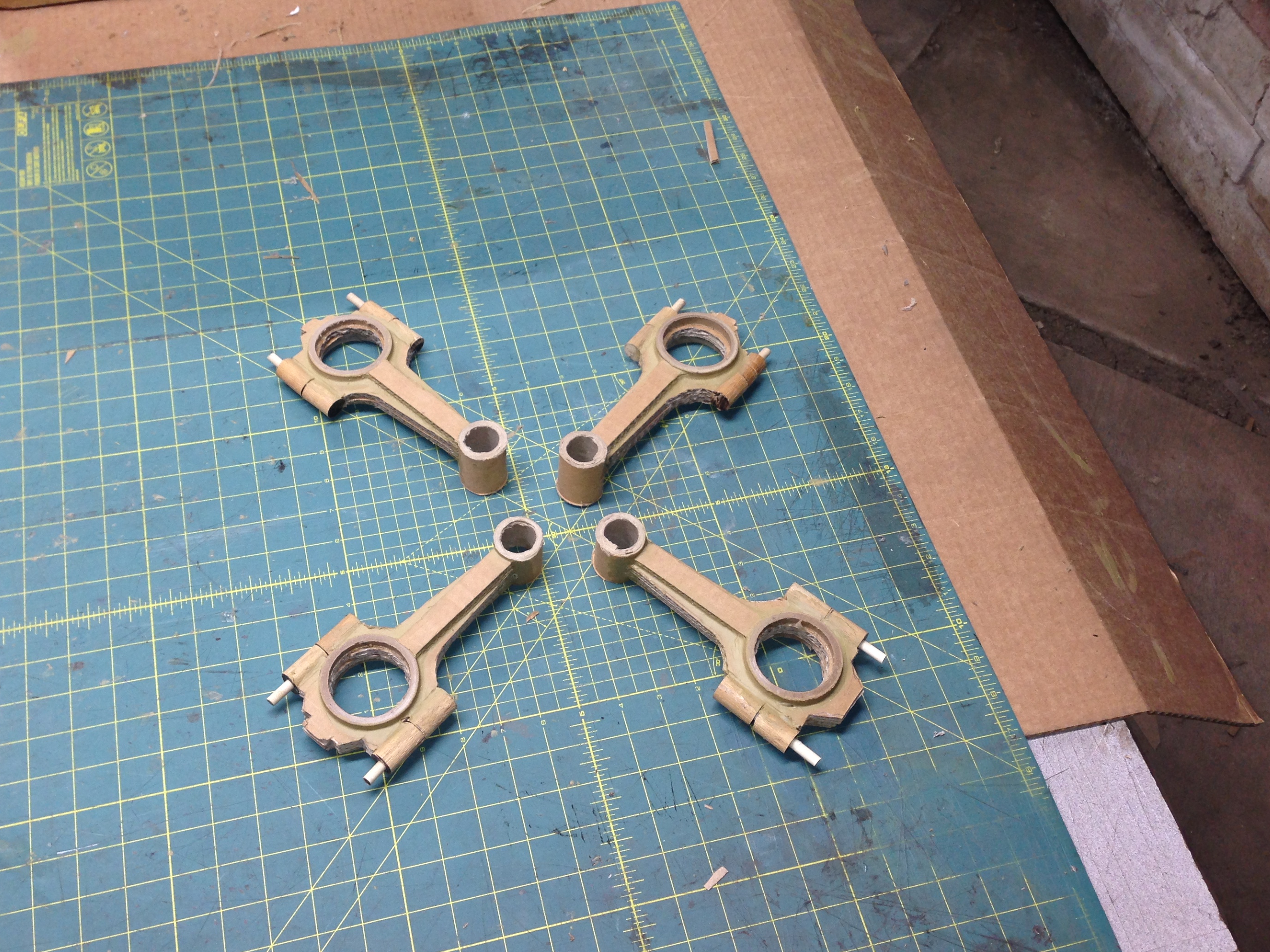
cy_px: 423
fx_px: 1431
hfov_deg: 47.8
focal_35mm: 39
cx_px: 560
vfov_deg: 36.8
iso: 64
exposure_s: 1/20
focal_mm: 4.12
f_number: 2.4
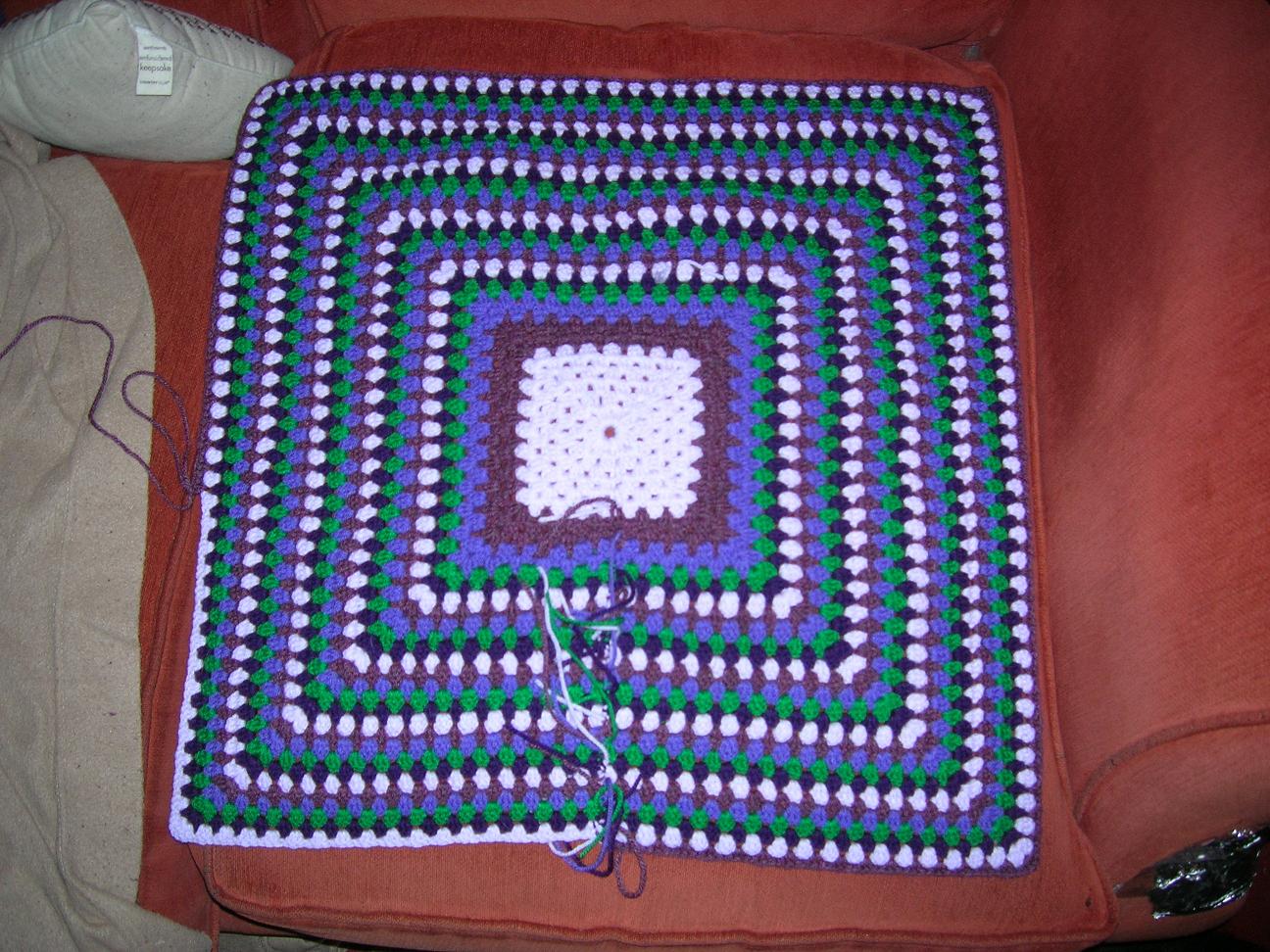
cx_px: 635
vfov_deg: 41.8
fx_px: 1247
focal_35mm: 34
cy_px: 476
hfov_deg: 54.0
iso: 50
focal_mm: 5.7
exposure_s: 1/60.1
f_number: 2.9
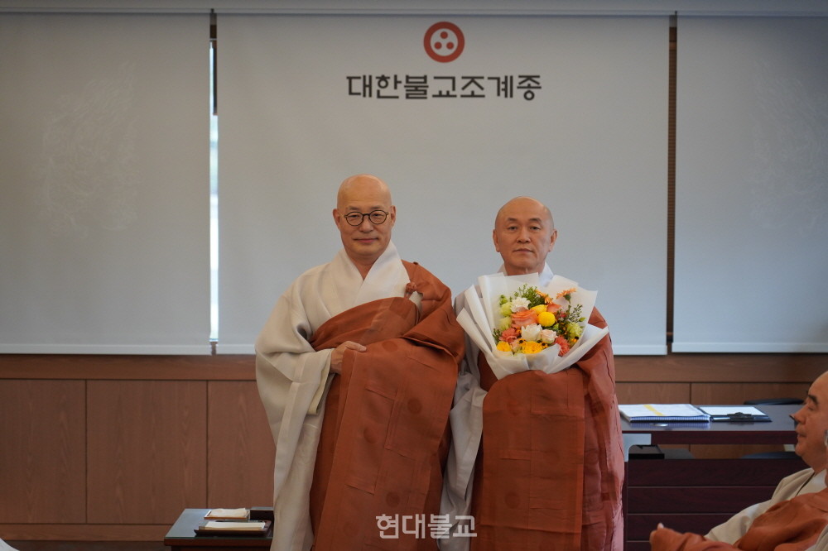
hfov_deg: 19.5
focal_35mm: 105
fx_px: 2414
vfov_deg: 13.0
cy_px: 276
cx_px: 414
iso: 2000
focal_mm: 105
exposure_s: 1/160
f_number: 4
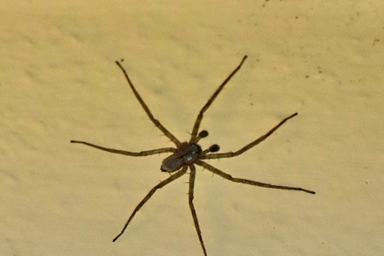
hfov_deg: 6.1
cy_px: 142
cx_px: 181
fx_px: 3595
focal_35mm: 337
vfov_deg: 4.1
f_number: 7.1
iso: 4000
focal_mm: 200
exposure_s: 1/60
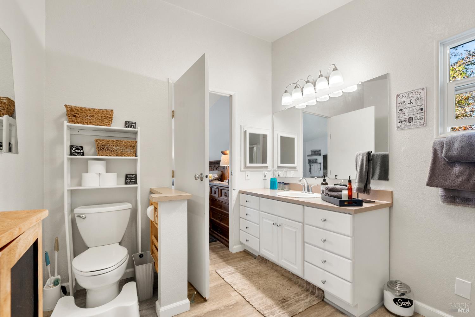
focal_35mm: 15
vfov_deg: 77.3
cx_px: 238
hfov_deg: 100.4
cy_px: 158
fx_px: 198
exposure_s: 1/5
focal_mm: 10
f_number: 8
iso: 320
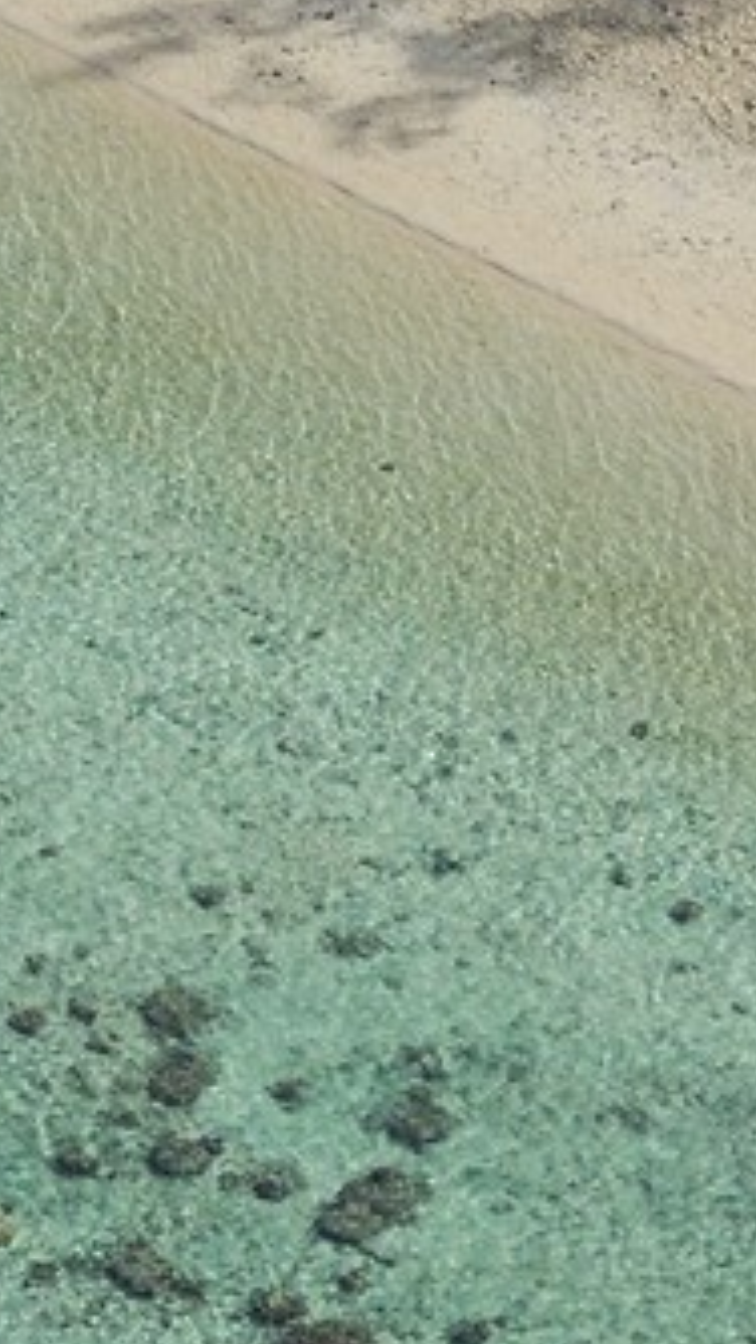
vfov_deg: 3.2
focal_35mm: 676
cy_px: 1646
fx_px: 24079
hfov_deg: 1.8
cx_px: 3153
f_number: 13
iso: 800
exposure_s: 1/1250
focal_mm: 135
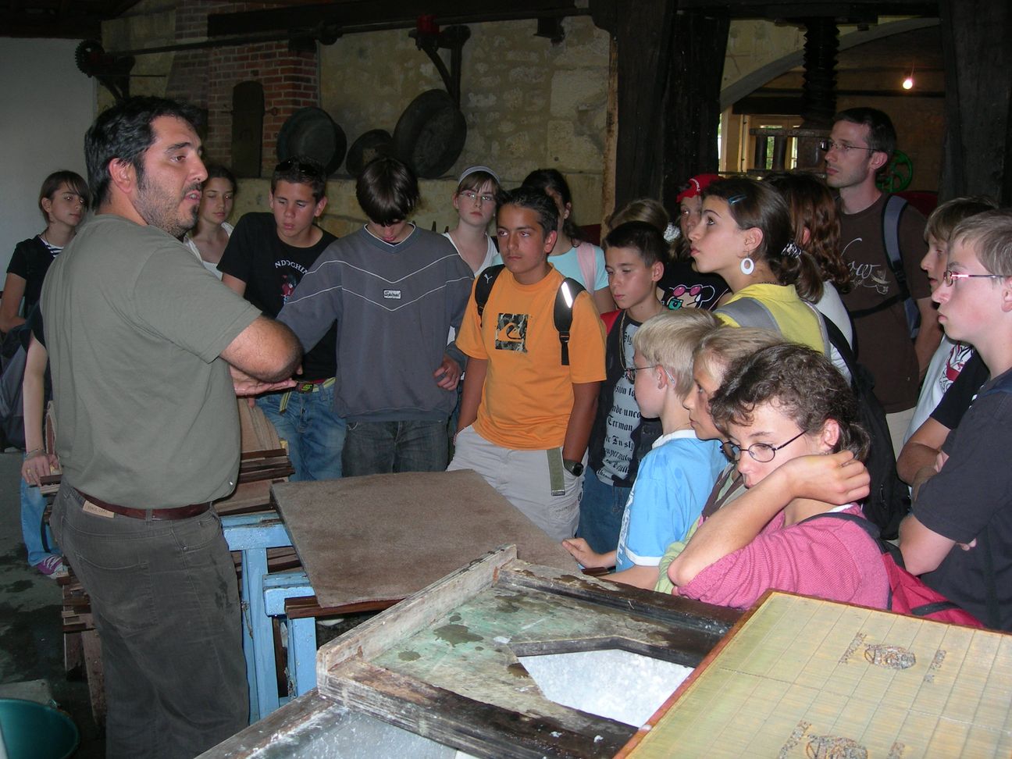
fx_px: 1111
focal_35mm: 38
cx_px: 506
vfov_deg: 37.7
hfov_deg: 49.0
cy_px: 380
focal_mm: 7.8
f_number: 2.8
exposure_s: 1/60.1
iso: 71
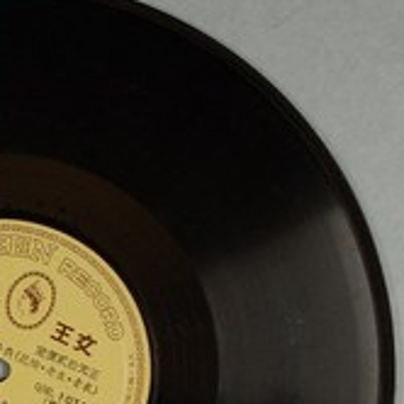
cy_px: 419
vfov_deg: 8.8
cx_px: -221
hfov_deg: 8.7
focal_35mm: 197
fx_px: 2601
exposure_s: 1/60
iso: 320
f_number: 5.6
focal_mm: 40
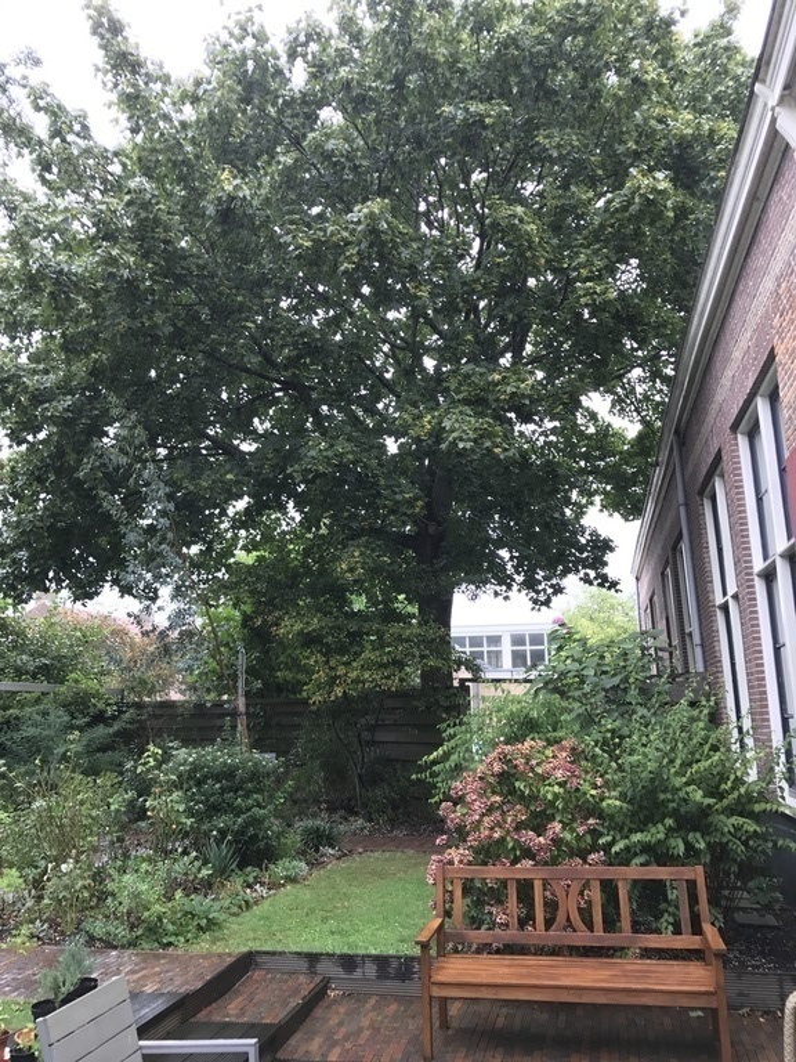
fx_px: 858
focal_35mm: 28
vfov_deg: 63.4
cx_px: 398
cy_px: 531
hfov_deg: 49.7
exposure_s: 1/50
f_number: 1.8
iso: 25
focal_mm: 3.99
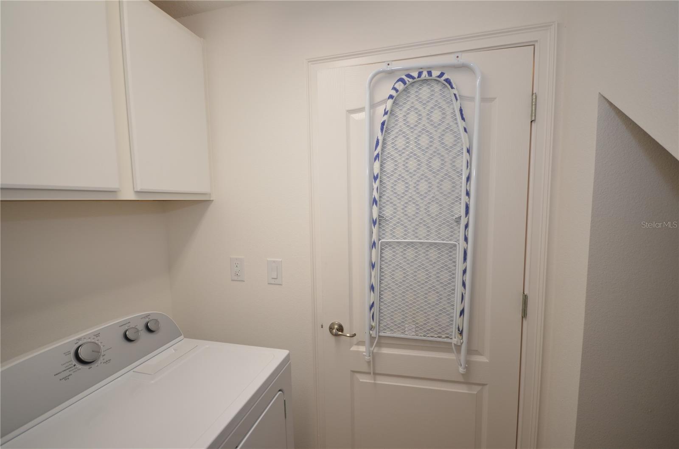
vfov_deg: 77.0
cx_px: 340
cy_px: 224
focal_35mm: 15
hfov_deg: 100.5
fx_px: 282
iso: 320
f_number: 4
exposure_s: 1/60
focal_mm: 10
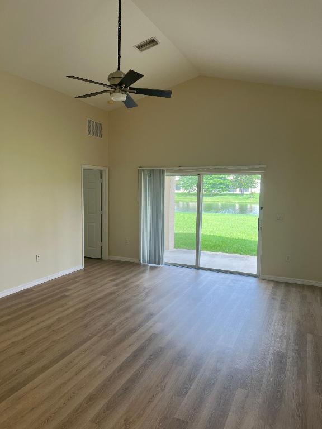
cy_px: 214
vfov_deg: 67.3
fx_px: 322
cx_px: 161
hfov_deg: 53.1
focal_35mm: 26
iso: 40
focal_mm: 5.7
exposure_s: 1/272
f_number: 1.5
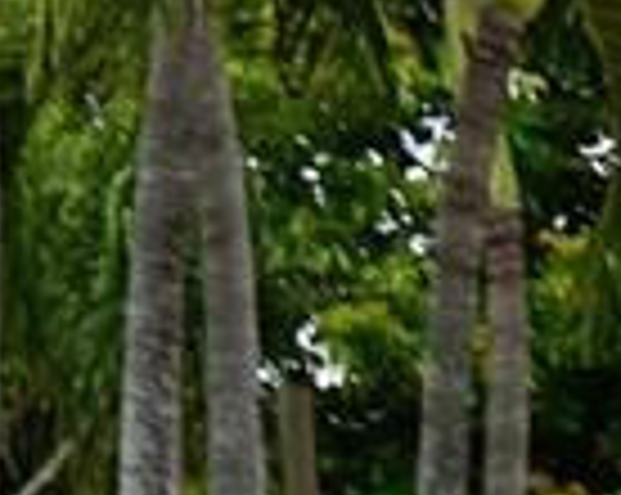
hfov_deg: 6.7
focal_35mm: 286
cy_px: 783
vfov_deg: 5.3
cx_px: 817
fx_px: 5249
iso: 100
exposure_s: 1/100
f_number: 10
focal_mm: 35
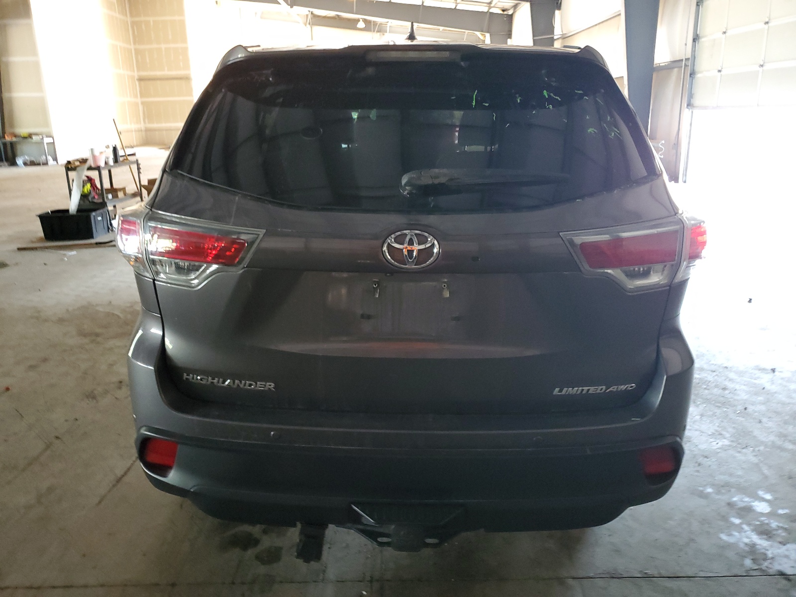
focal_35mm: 26
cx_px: 398
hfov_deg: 67.3
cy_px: 298
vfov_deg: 53.1
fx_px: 598
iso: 325
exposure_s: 1/24
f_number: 1.5
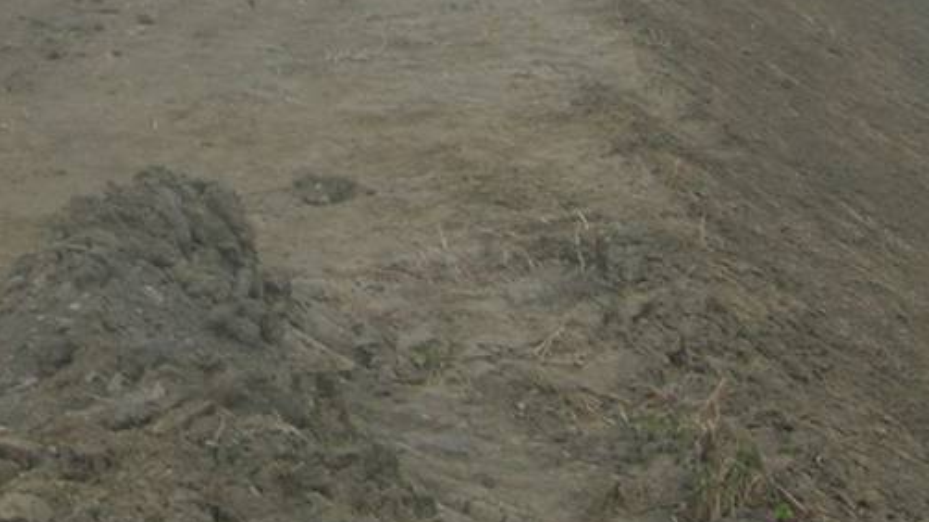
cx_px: 85
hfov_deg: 16.1
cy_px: -326
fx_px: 3251
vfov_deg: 8.9
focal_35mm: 132
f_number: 4.8
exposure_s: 1/91.3
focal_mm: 7.8
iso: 64
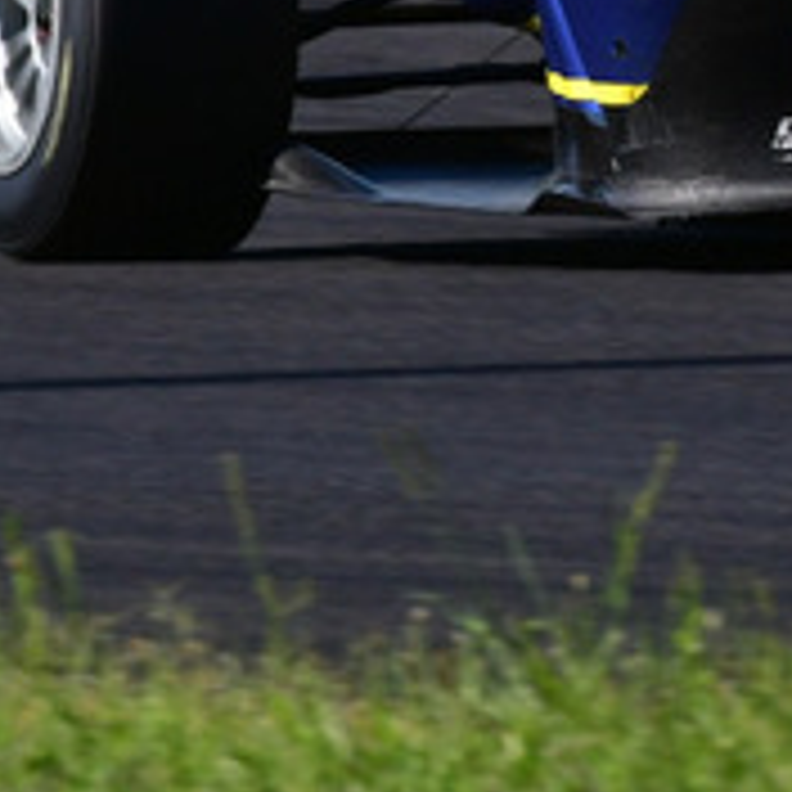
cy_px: -382
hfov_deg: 0.9
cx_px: 1246
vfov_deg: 0.9
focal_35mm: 1970
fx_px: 50994
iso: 500
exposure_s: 1/640
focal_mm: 340
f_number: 13
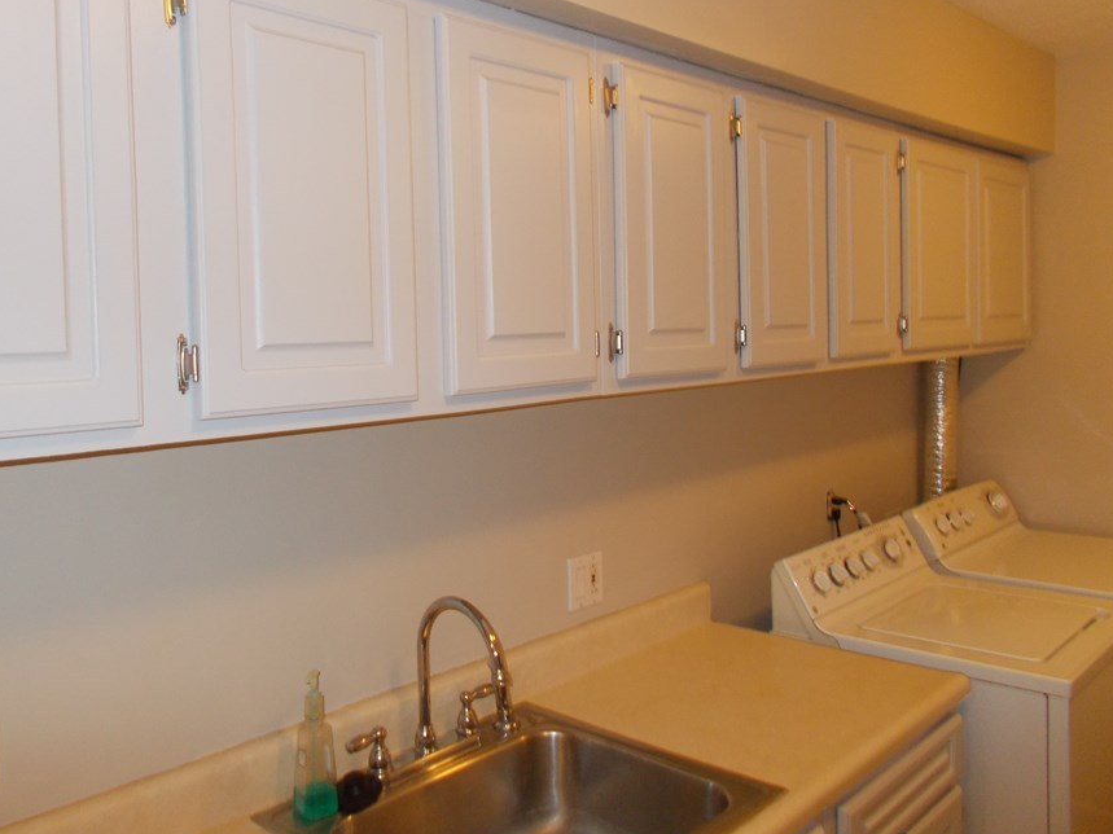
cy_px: 348
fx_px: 997
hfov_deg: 58.1
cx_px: 473
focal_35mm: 31
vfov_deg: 45.3
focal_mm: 4.6
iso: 200
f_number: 3.2
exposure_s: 1/25
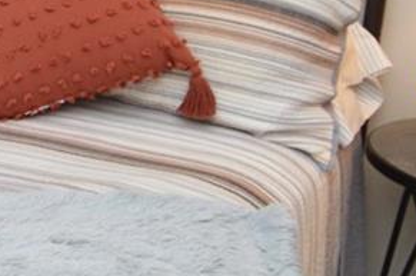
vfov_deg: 13.5
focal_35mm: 99
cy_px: -28
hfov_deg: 16.6
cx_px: -373
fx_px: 1142
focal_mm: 12
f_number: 4
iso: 450
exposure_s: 1/60
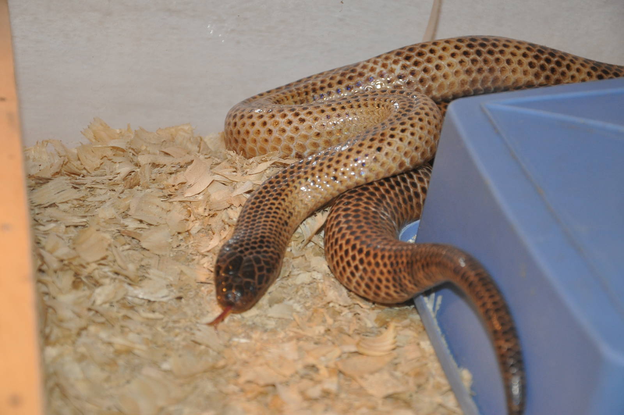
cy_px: 208
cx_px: 312
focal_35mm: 87
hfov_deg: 23.4
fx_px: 1506
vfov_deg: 15.7
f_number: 5
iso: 800
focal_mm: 58
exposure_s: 1/60
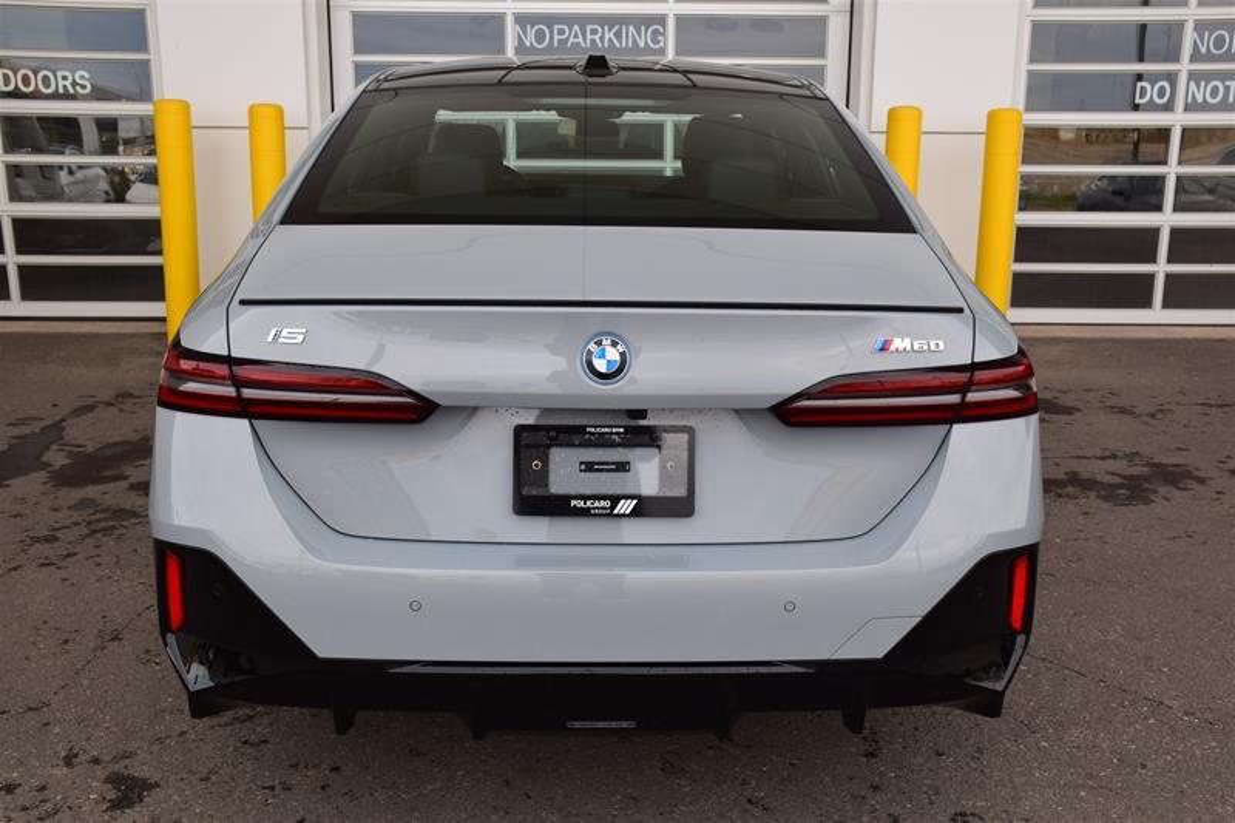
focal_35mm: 36
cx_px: 618
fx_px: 1235
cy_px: 412
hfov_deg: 53.1
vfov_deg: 36.9
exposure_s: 1/125
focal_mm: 24
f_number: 9
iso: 400
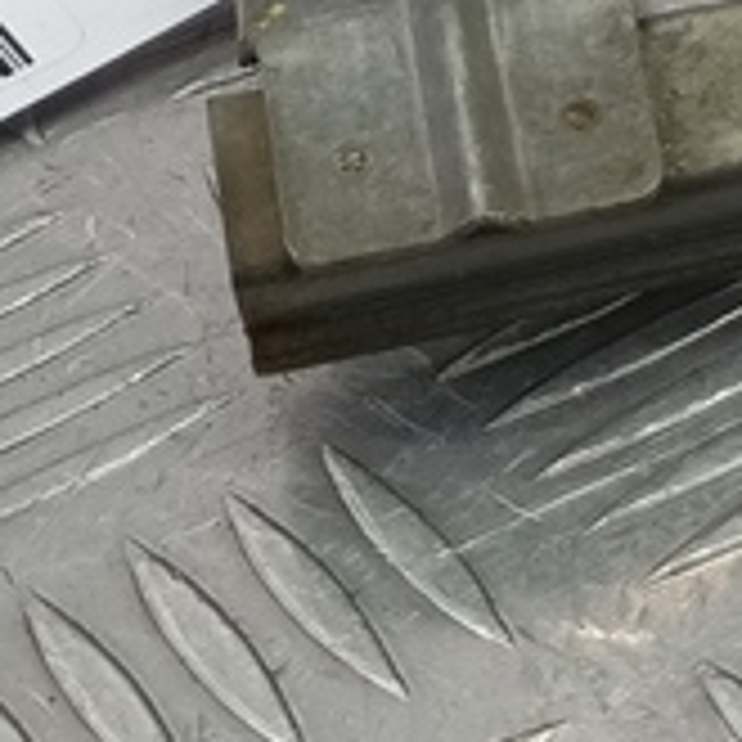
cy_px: -261
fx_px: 3589
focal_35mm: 148
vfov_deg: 11.5
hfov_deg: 10.3
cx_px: 1767
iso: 121
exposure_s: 1/50
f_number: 1.6
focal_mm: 4.11
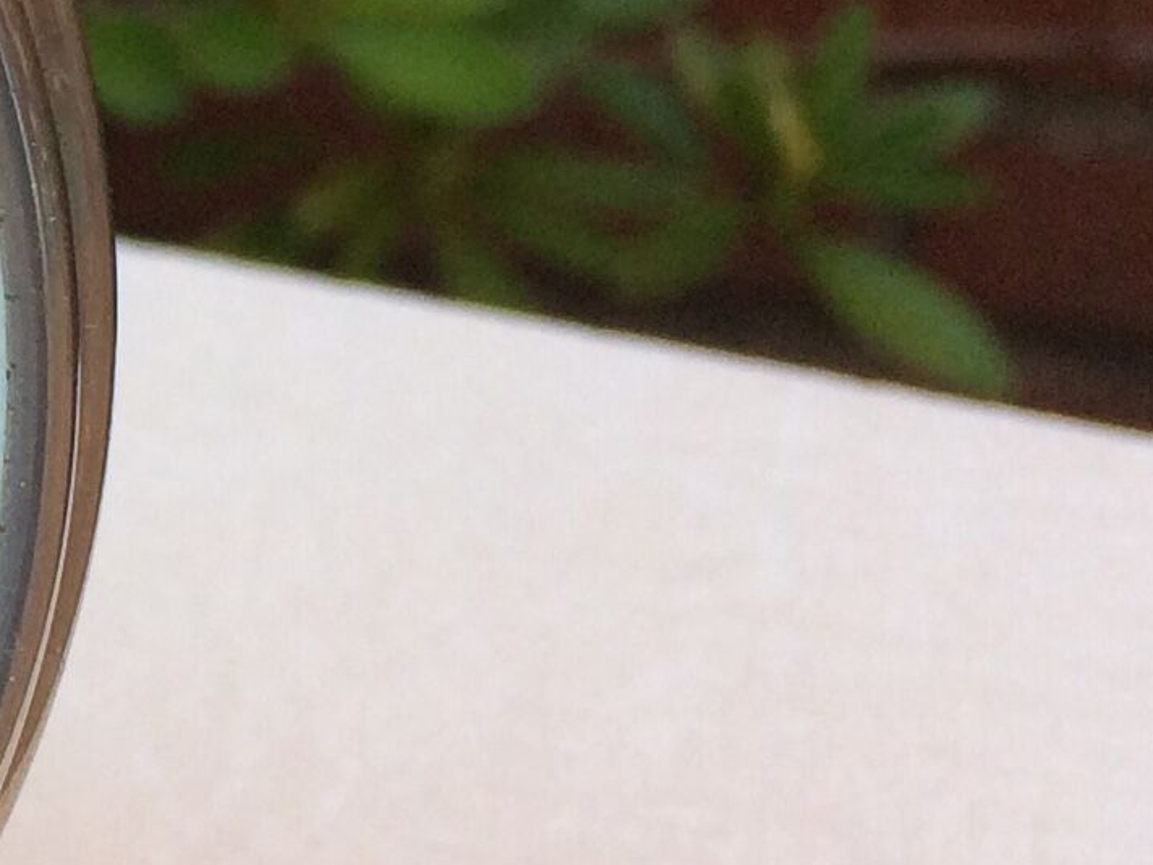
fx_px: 4430
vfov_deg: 11.1
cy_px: 131
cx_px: -1066
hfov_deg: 13.1
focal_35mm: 133
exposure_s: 1/100
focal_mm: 4.15
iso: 50
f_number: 2.2
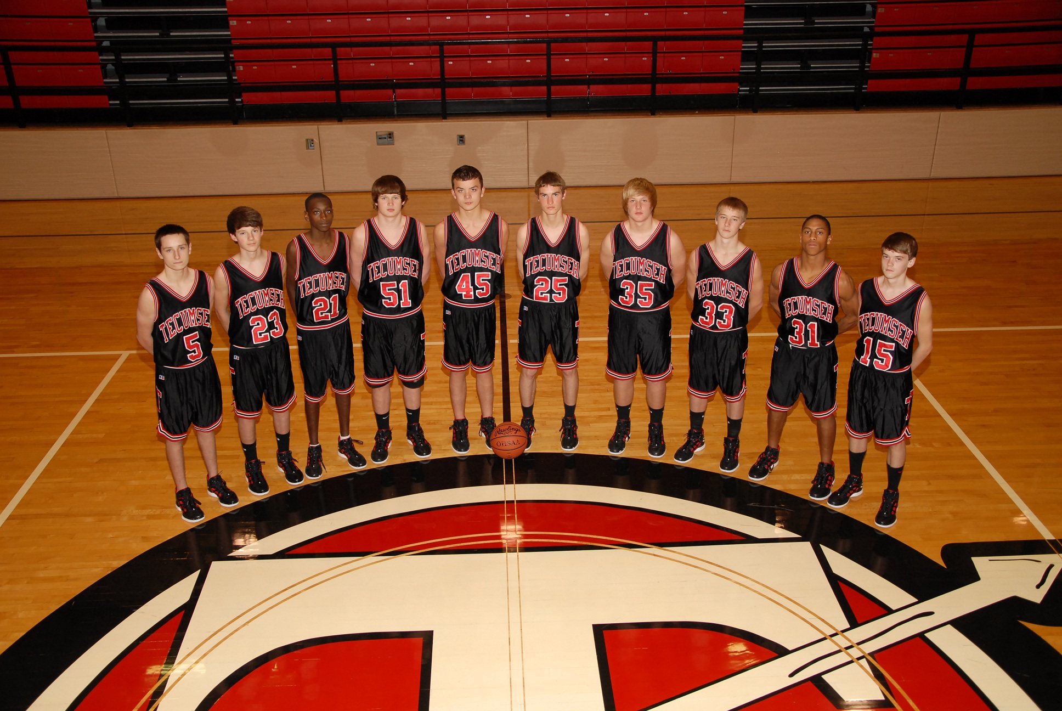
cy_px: 356
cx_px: 531
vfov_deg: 37.0
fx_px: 1063
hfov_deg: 53.1
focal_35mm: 36
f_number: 3.8
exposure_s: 1/100
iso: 400
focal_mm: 24
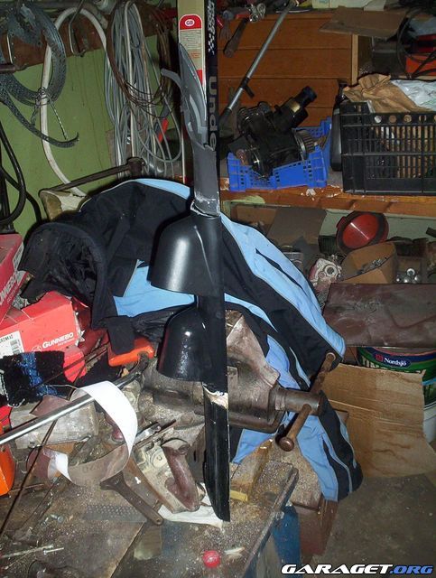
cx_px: 218
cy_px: 289
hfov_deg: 37.9
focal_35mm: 38
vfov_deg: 48.9
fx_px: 636
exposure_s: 1/60
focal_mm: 4.99
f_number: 4.5
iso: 140
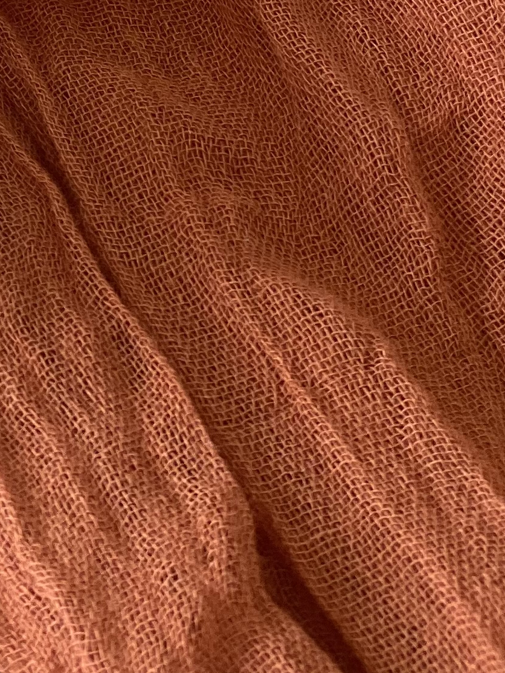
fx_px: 3658
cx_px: -375
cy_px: -487
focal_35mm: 188
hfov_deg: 7.7
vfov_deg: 10.0
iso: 32
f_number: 2
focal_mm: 6
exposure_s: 1/100
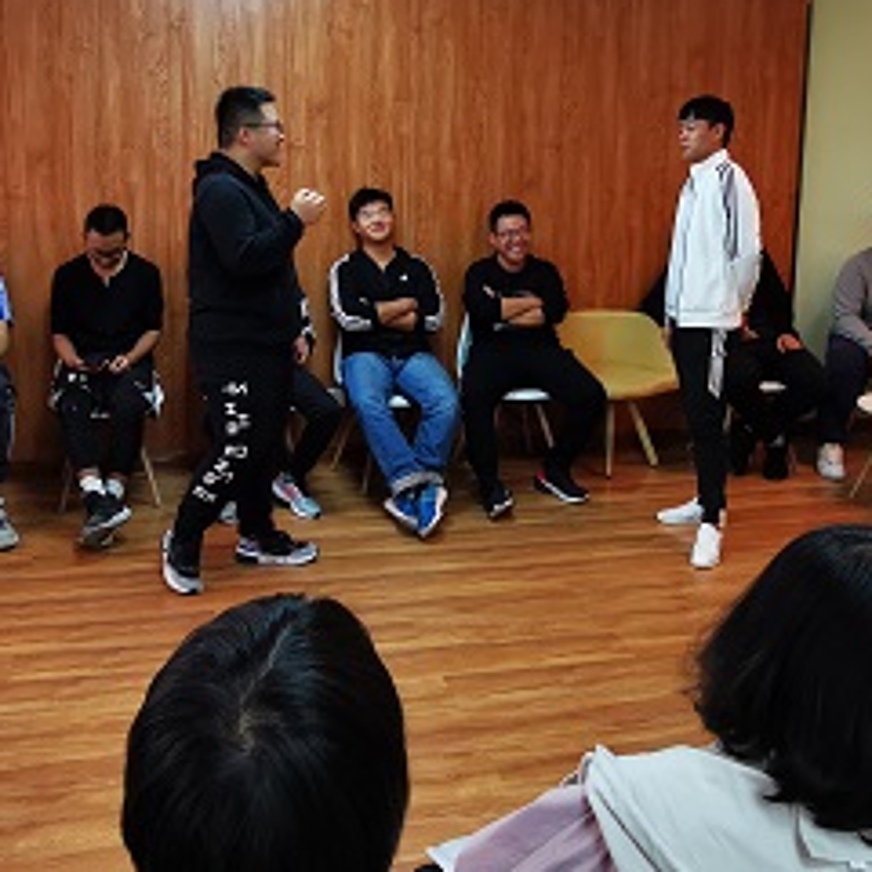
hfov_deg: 41.8
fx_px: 1140
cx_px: 385
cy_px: 298
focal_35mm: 40
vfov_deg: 41.4
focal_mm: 2.26
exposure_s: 1/33.3
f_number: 2.2
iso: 200
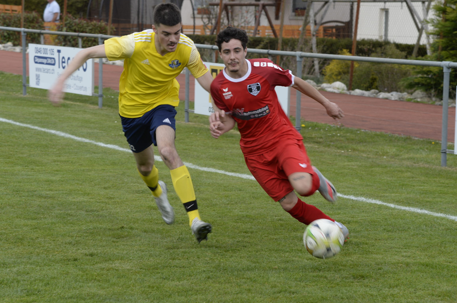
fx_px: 1902
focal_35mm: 150
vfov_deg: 9.1
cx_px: 238
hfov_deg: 13.7
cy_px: 151
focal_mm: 135
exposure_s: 1/200
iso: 200
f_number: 9
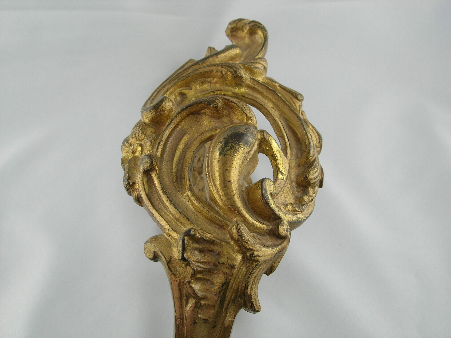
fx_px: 664
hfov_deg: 37.5
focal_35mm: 51
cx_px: 226
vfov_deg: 28.6
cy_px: 169
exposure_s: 1/62.3
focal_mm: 10.6
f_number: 5.4
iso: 64
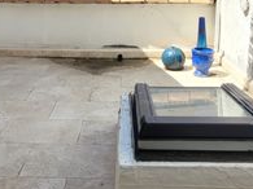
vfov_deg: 28.8
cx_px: 112
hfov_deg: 40.4
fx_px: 343
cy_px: -3
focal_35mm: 47
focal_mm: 1.74
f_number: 2.2
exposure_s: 1/476
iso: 40
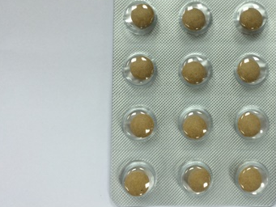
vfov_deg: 32.8
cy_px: 81
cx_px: 193
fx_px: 351
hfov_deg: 42.1
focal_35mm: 44
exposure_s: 1/30
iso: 32
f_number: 2.2
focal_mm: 4.12
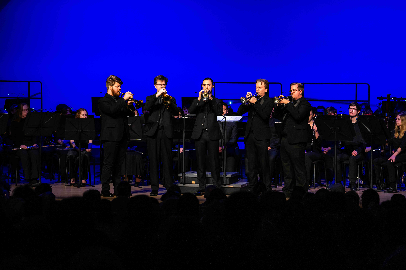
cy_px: 135
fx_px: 1466
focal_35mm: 130
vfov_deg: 10.5
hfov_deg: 15.8
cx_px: 203
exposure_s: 1/320
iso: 2500
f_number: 5.6
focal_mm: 130
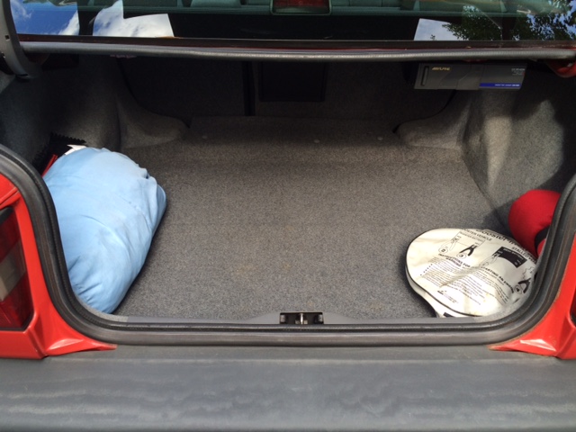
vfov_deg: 48.2
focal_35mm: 29
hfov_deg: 61.7
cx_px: 288
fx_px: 483
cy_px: 216
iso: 32
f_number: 2.2
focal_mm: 4.15
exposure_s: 1/133
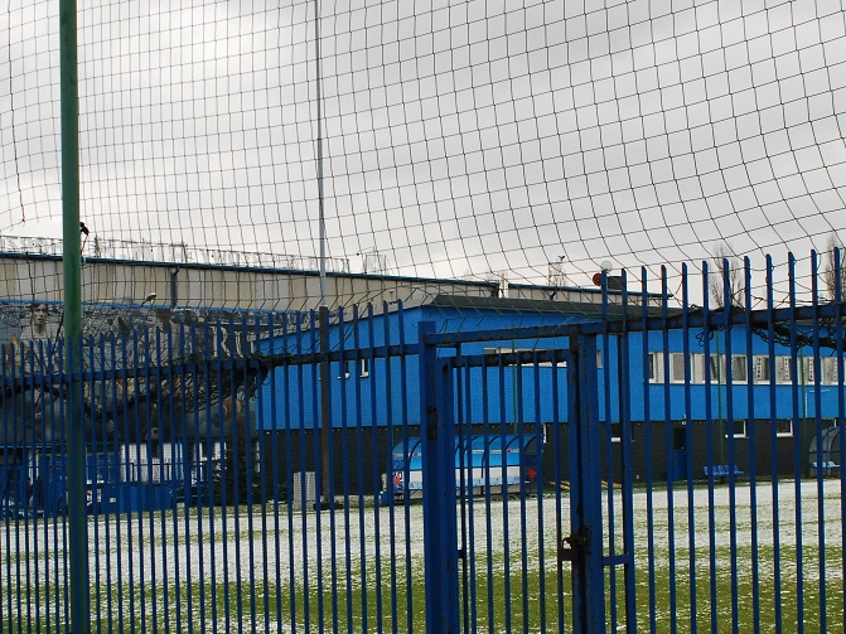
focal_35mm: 70
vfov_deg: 21.0
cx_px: 407
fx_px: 1710
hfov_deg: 27.8
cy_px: 371
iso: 500
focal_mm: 28
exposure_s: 1/640
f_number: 4.5
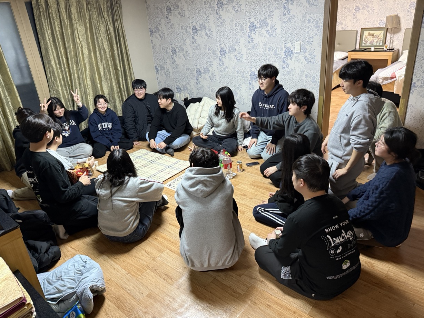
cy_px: 153
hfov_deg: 69.4
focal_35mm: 25
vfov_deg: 54.9
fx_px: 306
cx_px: 218
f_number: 1.78
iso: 500
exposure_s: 1/60
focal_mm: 6.76
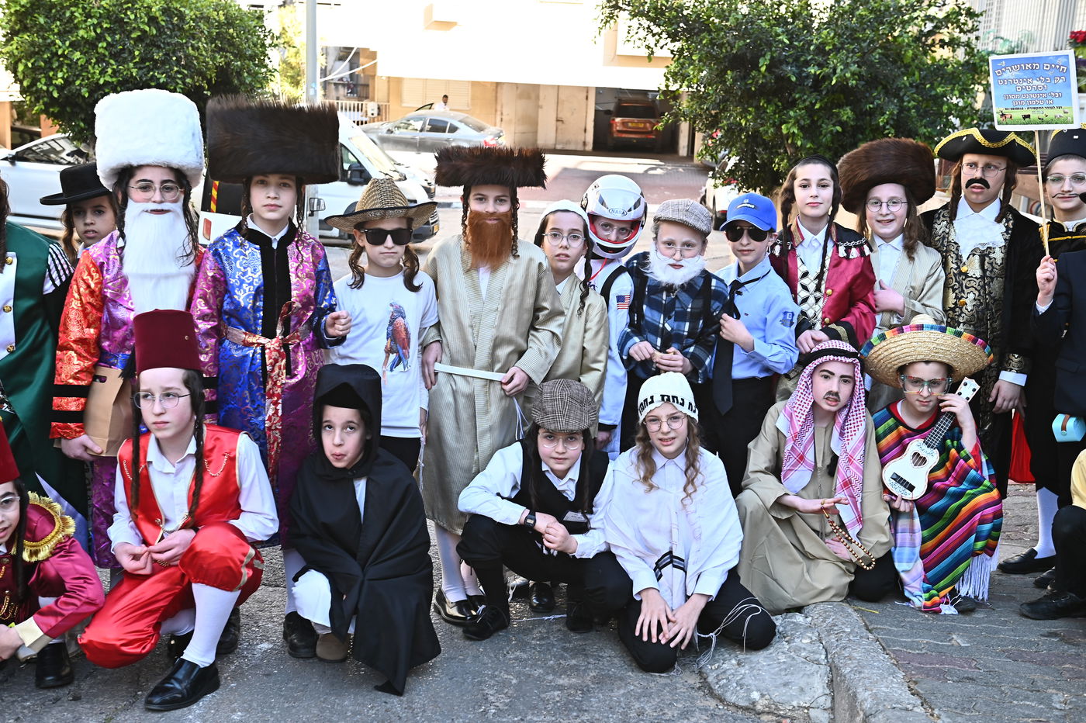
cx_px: 543
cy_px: 362
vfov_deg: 28.0
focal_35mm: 48
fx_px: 1447
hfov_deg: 41.1
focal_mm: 48
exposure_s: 1/200
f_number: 5.6
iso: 400
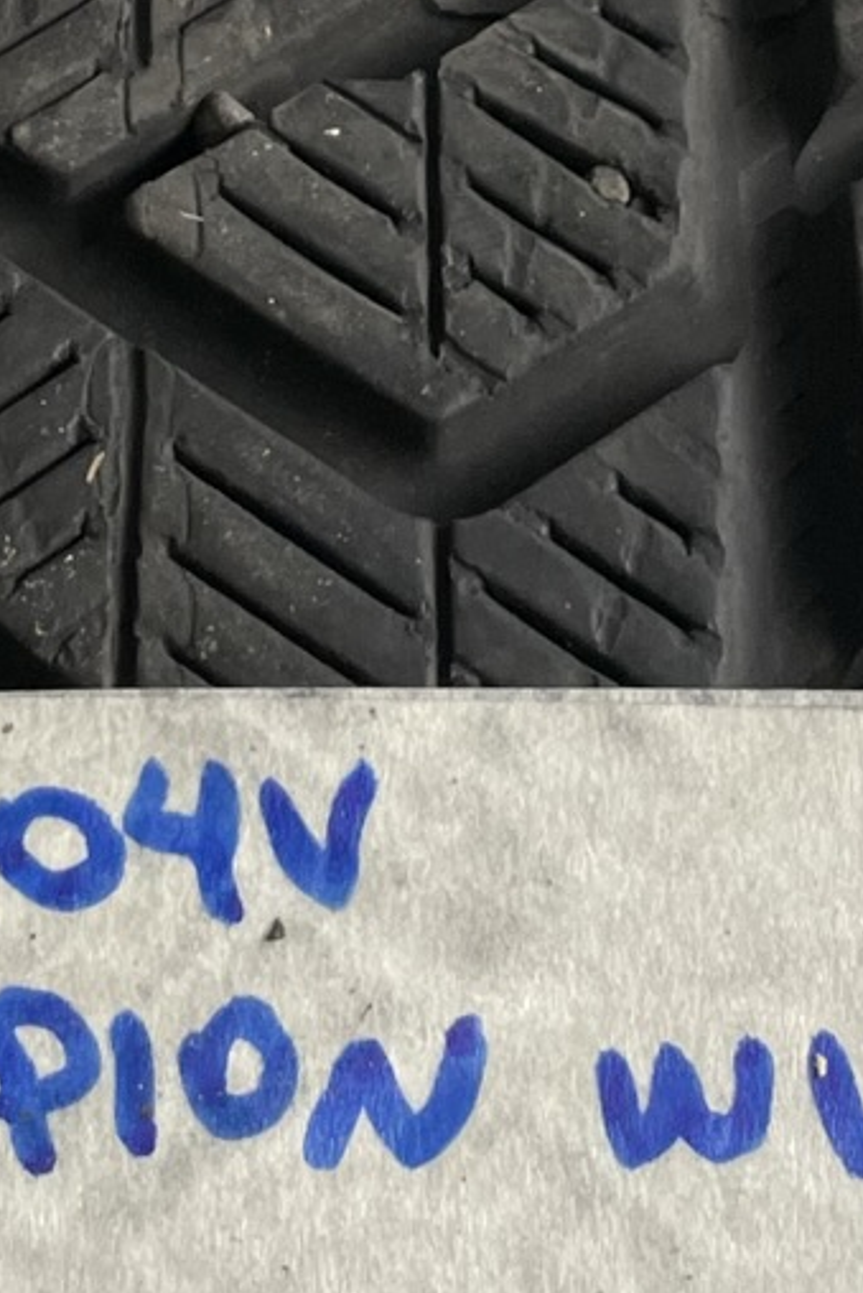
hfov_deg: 12.5
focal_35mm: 109
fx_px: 3916
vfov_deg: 17.7
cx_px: 221
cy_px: -328
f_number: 1.6
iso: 125
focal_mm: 4.2
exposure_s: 1/100
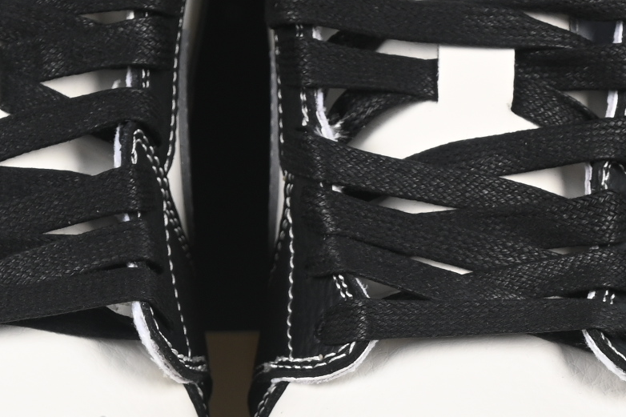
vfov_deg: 5.1
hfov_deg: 7.7
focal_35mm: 267
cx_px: 243
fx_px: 4642
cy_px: 366
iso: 160
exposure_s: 1/60
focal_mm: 50
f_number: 6.3
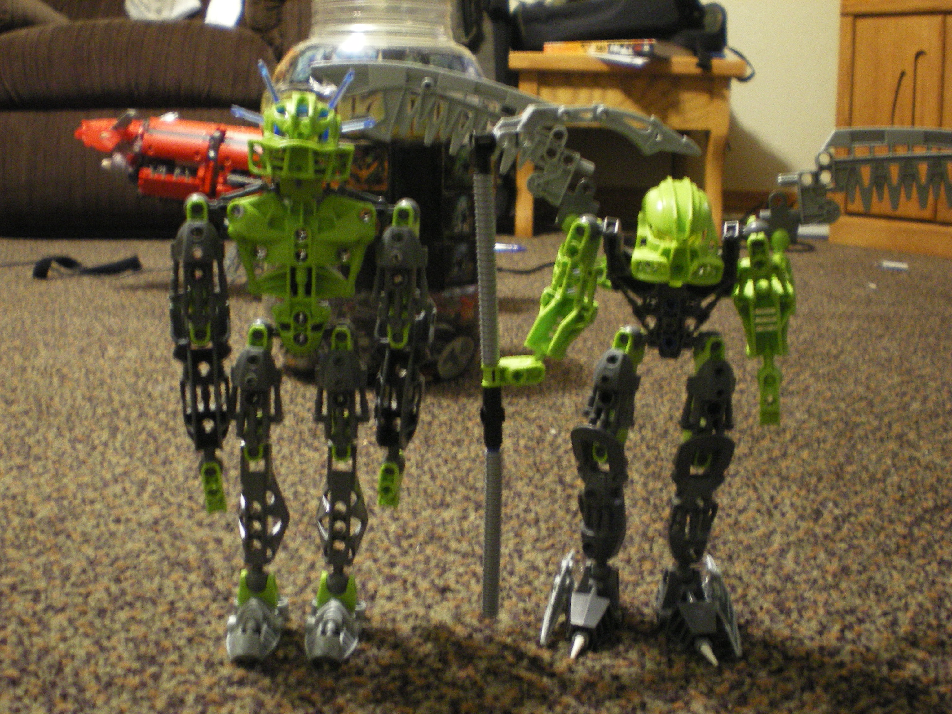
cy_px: 357
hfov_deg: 49.0
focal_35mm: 38
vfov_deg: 37.7
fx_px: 1045
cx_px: 476
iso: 400
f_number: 3.1
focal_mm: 6.3
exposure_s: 1/4
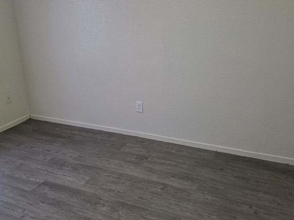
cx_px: 138
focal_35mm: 37
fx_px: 314
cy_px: 98
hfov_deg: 50.1
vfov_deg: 38.6
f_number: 1.7
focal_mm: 6.3
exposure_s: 1/120
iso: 125
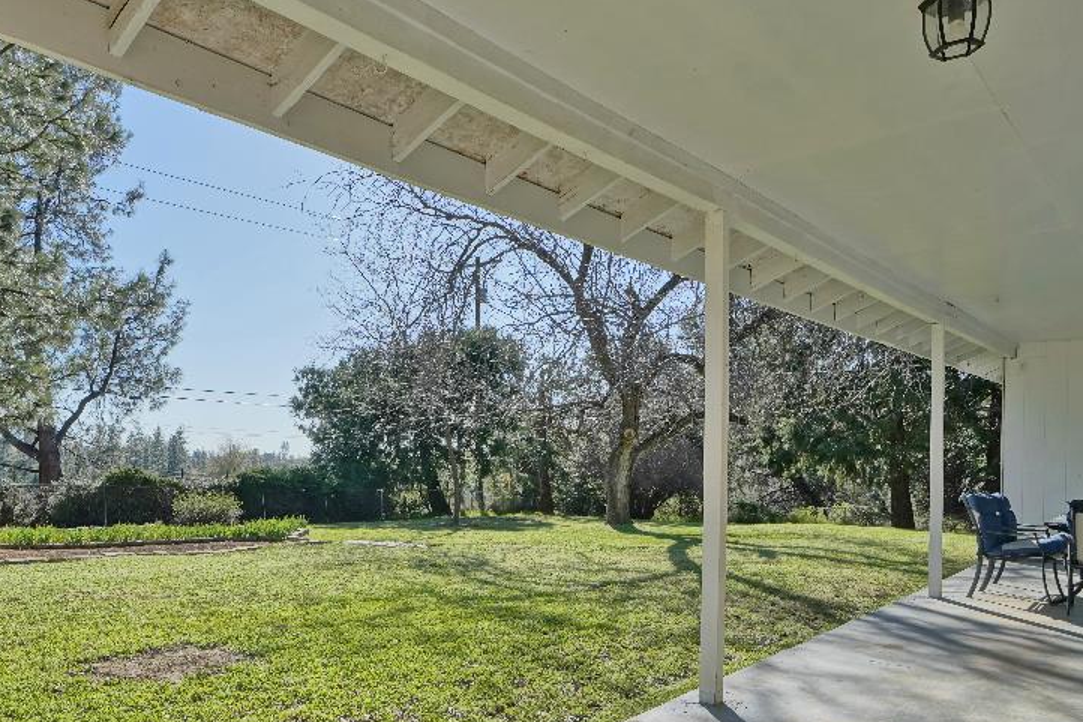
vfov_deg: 47.4
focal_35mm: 27
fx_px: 812
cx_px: 372
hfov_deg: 65.8
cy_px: 456
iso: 100
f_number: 7.1
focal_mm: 13
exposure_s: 1/250
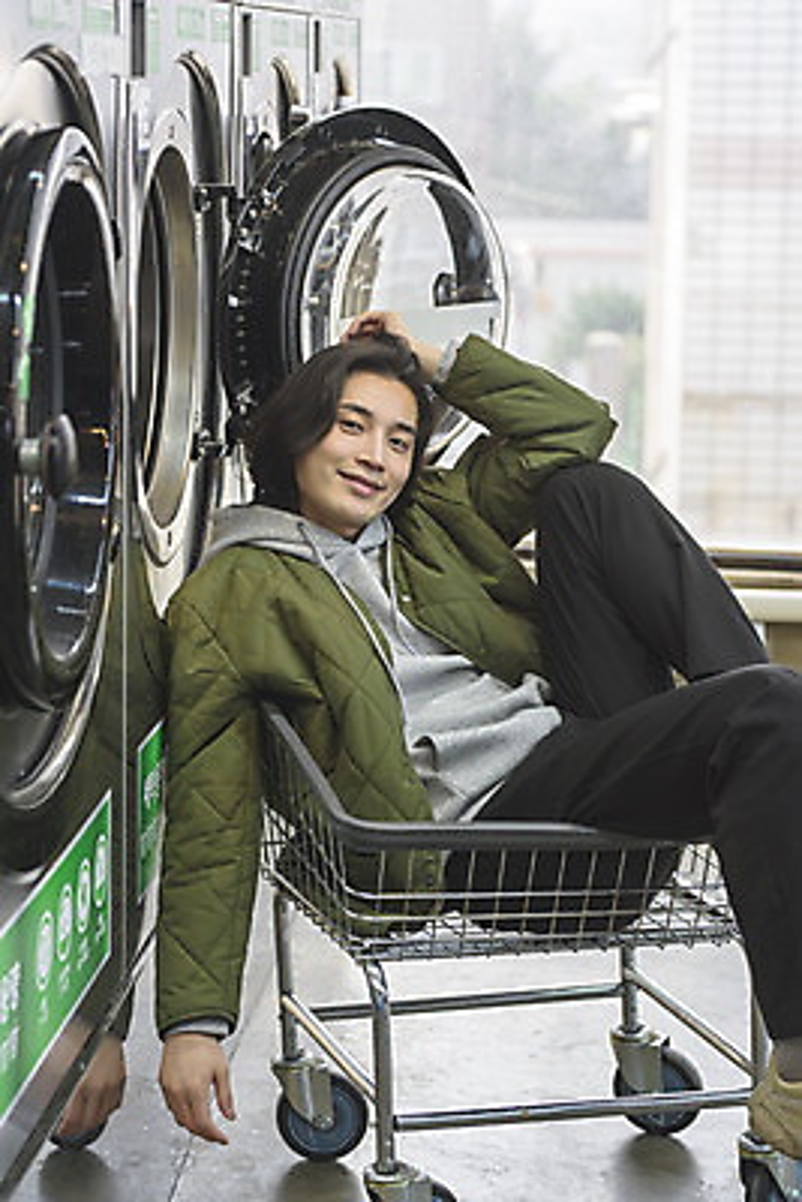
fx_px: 2838
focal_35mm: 85
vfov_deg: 23.9
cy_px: 601
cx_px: 401
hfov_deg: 16.1
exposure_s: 1/100
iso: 400
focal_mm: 85
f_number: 4
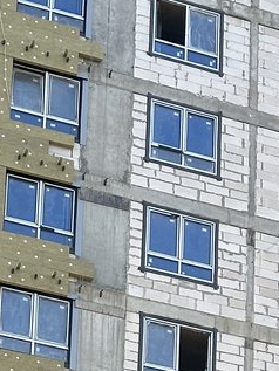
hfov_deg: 7.5
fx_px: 2083
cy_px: 734
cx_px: 443
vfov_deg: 9.5
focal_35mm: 194
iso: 64
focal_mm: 6.86
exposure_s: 1/1541
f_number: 1.78
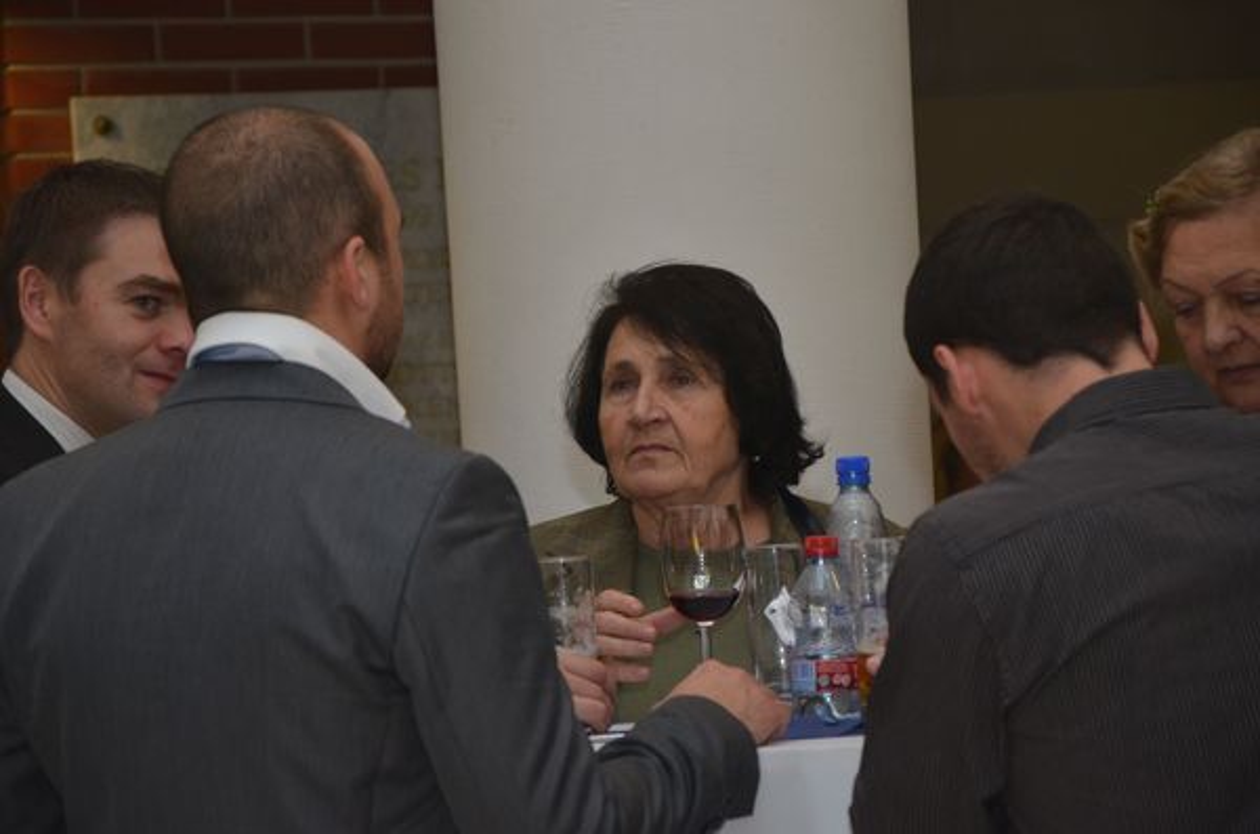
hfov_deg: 13.1
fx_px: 5499
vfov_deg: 8.7
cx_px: 630
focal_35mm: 158
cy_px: 417
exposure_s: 1/125
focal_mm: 105
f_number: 5.6
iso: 800
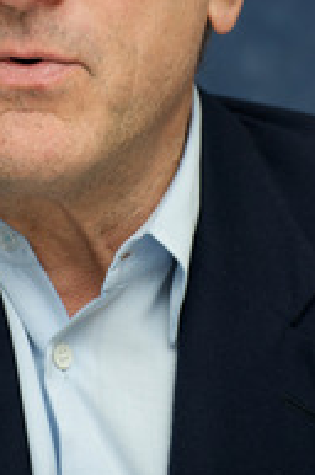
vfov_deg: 6.9
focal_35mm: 300
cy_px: 54
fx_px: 3951
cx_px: 80
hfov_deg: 4.6
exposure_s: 1/100
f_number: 6.3
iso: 500
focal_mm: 145
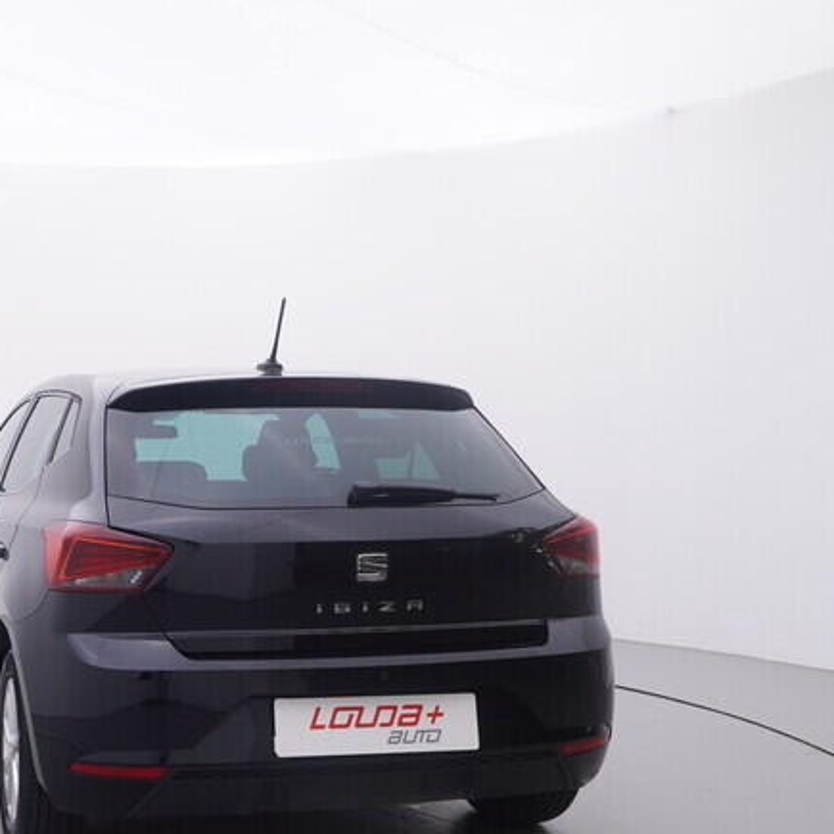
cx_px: 82
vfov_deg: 37.0
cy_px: 585
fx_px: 1227
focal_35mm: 45
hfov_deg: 35.3
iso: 200
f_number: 5
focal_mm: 15
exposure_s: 1/80
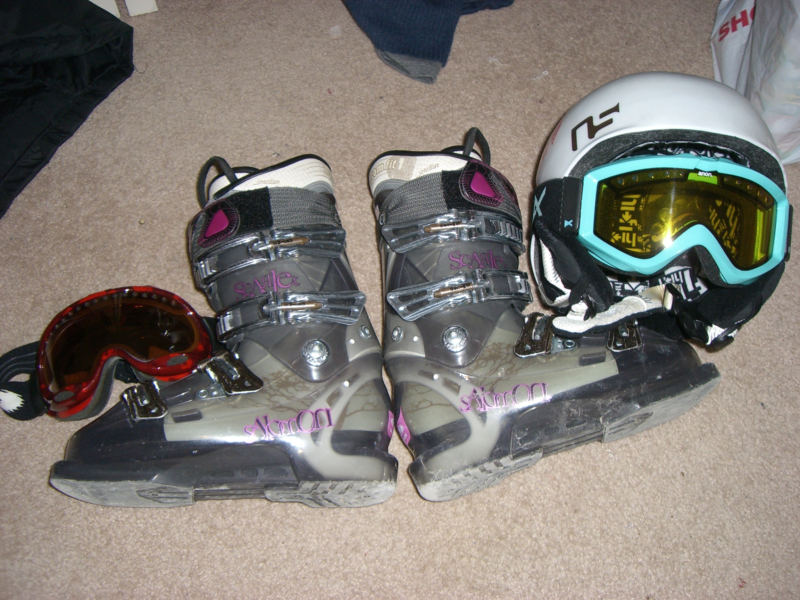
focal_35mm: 38
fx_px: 878
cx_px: 400
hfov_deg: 49.0
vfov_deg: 37.7
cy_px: 300
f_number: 2.7
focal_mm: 6.2
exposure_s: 1/60
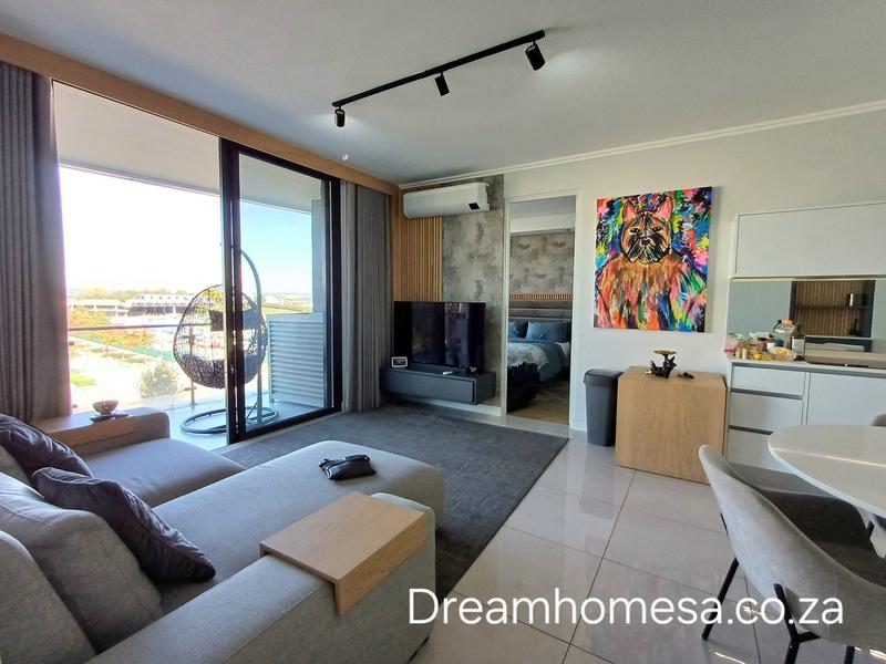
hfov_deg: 94.5
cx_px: 443
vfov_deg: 78.1
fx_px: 410
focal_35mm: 16
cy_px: 332
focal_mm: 1.64
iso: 80
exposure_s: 1/100
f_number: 2.2
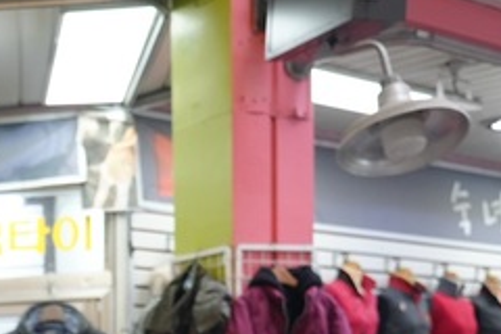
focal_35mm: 120
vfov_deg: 10.6
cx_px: -292
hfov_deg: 15.5
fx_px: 1670
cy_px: 622
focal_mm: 32
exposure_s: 1/160
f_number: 4
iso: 1000
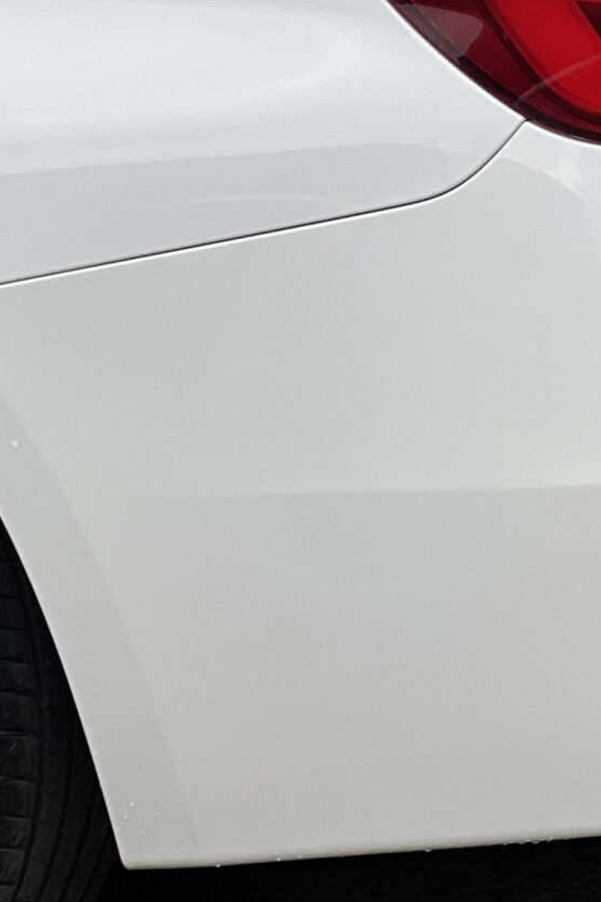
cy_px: -95
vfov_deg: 8.3
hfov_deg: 5.5
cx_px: 893
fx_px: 6187
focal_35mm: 247
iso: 25
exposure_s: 1/121
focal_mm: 9
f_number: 2.8
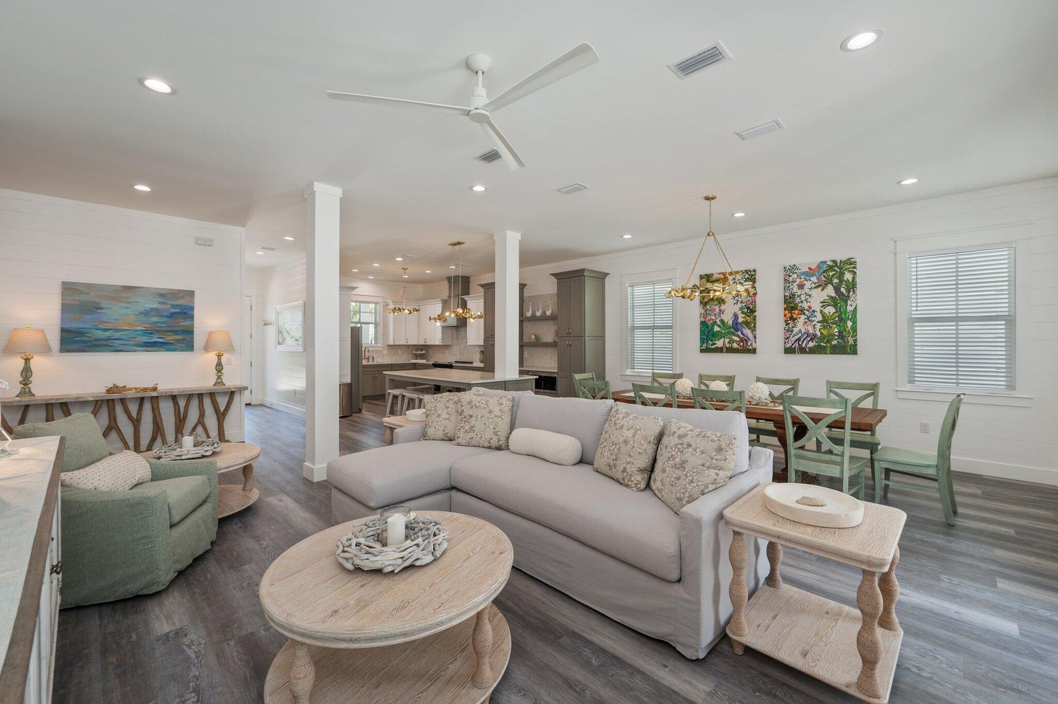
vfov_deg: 77.2
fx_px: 440
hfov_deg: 100.4
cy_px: 352
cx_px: 529
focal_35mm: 15
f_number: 9
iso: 200
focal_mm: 15
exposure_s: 1/40
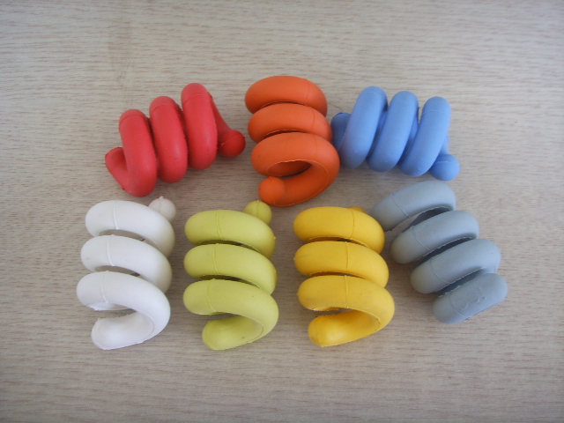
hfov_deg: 47.9
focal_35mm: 39
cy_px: 212
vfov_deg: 36.8
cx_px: 282
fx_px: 635
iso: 63
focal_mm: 6.6
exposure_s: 1/6
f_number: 3.5
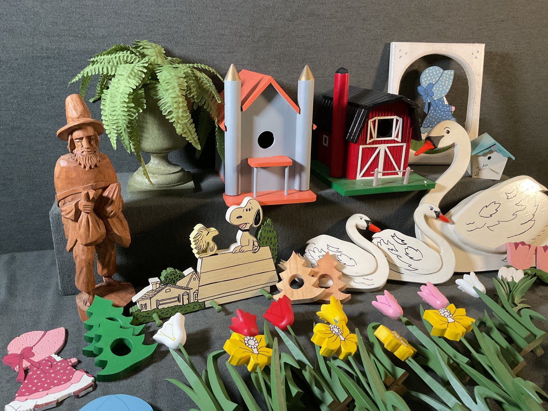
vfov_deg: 48.2
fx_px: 459
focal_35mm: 29
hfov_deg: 61.7
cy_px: 206
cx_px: 274
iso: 125
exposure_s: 1/60
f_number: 1.8
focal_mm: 3
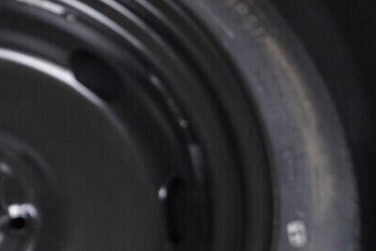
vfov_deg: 14.8
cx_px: -71
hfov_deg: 20.9
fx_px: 950
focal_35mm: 91
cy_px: 237
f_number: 2.8
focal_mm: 24
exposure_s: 1/40
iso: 640
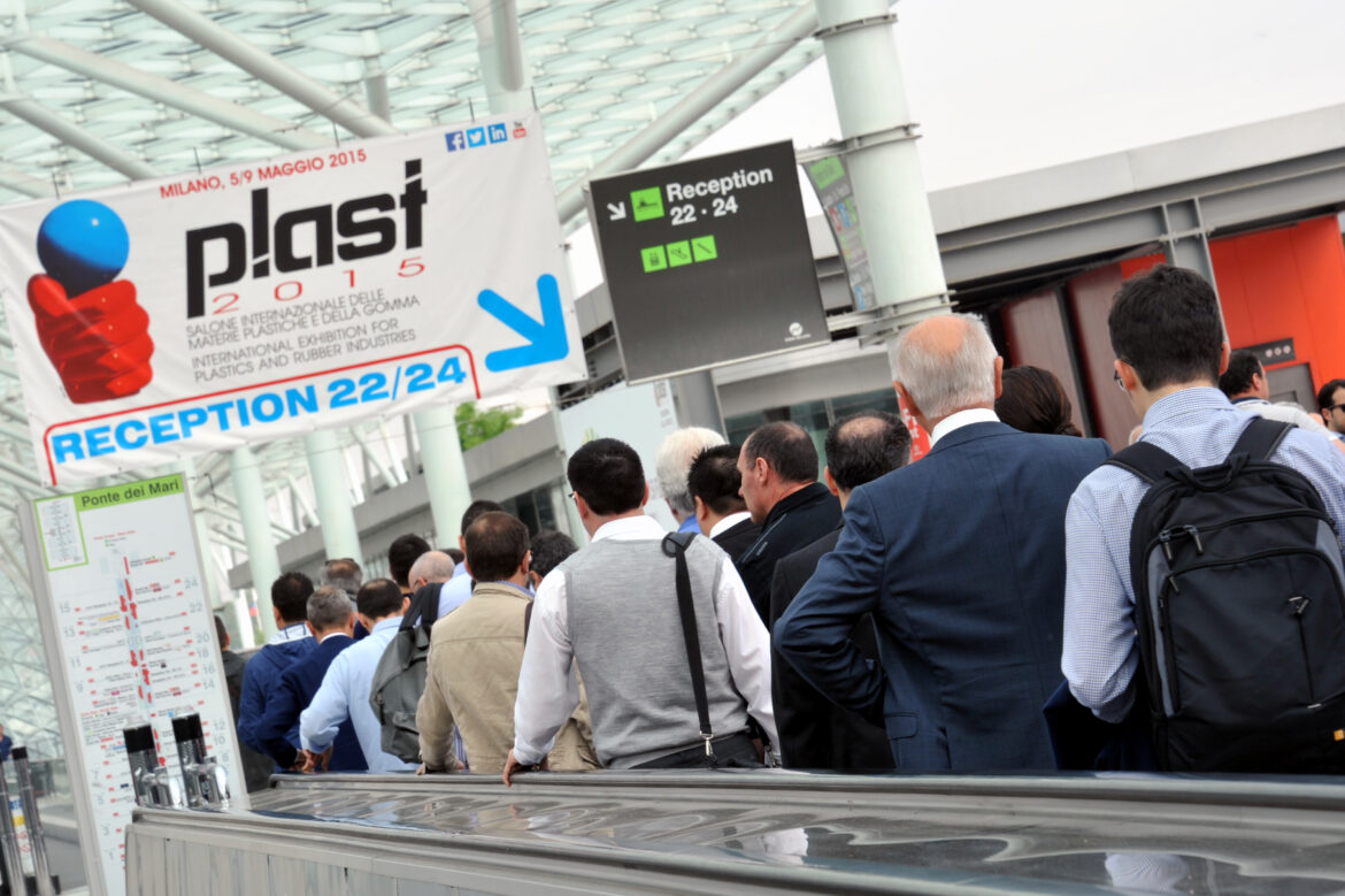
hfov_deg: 15.2
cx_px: 672
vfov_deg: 10.2
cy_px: 448
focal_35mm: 135
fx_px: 5041
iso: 400
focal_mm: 135
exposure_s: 1/100
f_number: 14
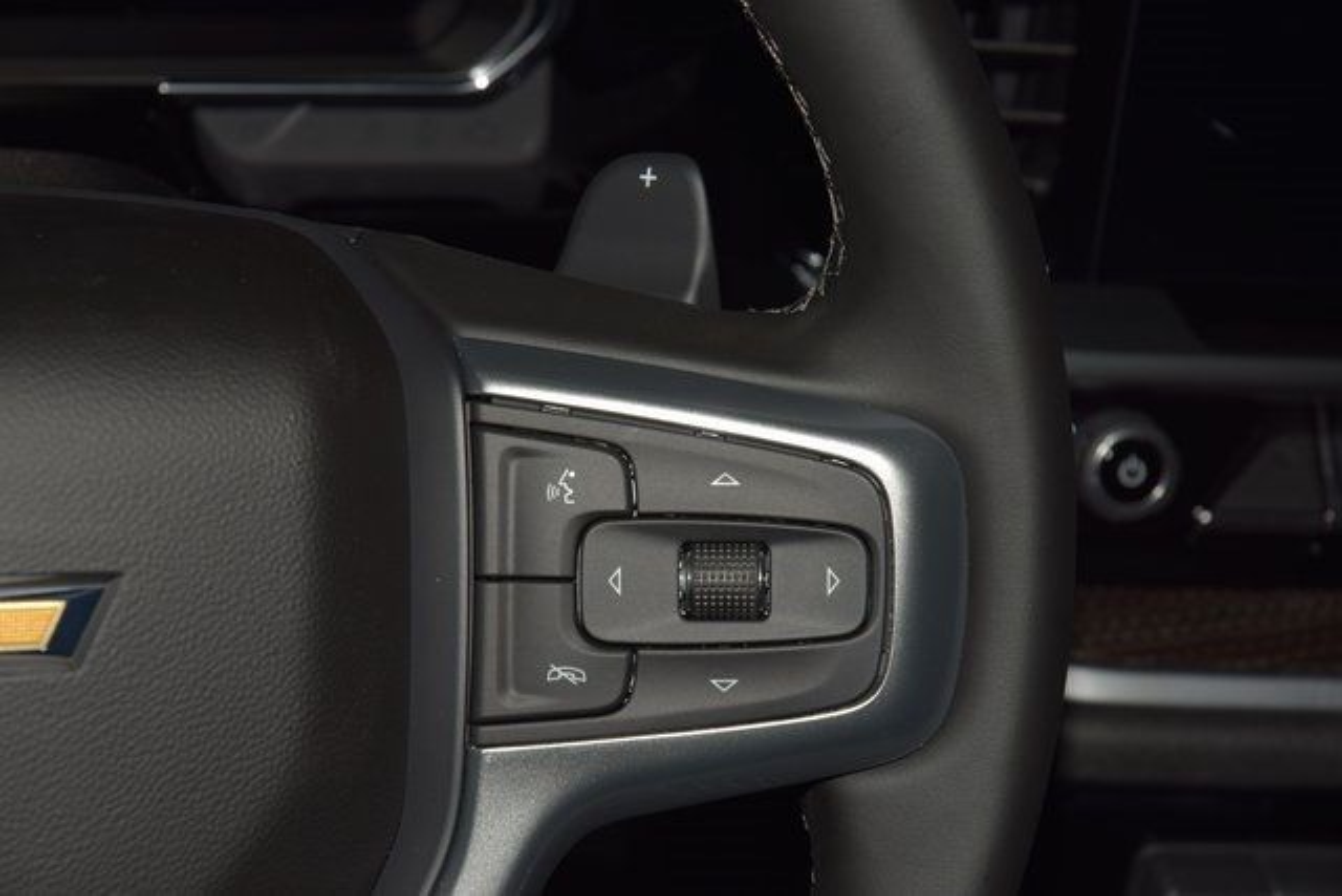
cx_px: 671
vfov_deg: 13.0
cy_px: 448
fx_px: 3915
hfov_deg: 19.5
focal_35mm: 105
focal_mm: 70
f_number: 8
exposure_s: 1/125
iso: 100
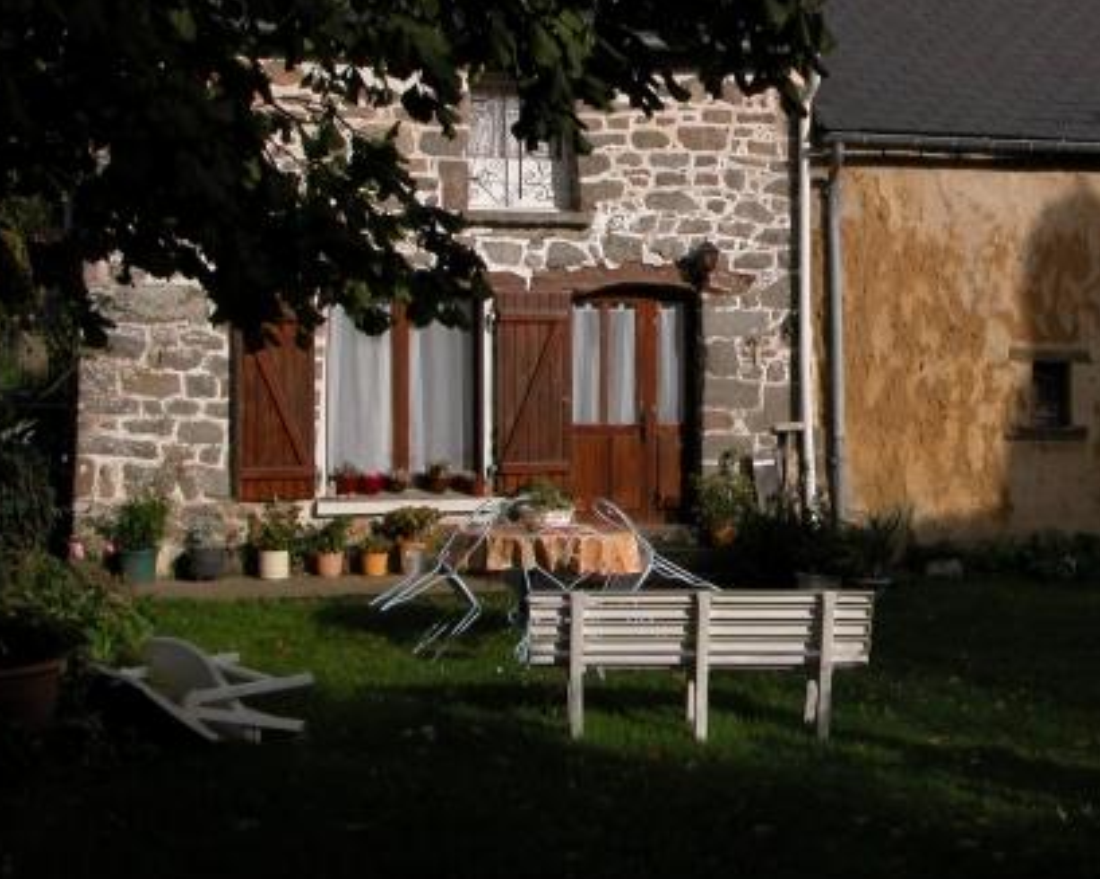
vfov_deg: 26.5
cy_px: 271
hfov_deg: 32.4
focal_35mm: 57
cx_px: 834
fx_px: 1855
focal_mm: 9
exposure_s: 1/448
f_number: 7.1
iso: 100
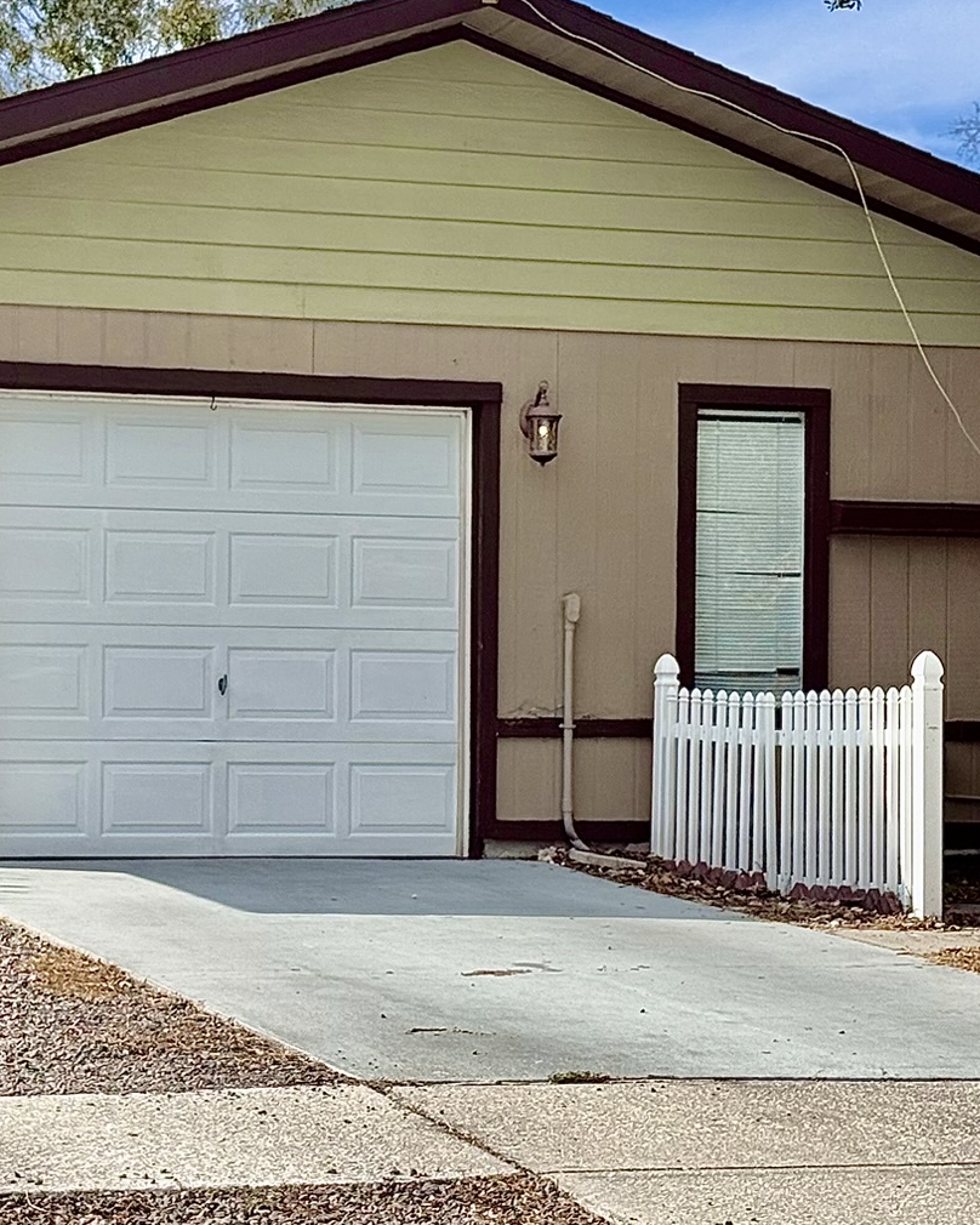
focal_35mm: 95
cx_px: 306
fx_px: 3444
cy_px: 597
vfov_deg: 20.2
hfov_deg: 16.1
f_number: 1.78
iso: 64
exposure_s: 1/6024
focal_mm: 6.76
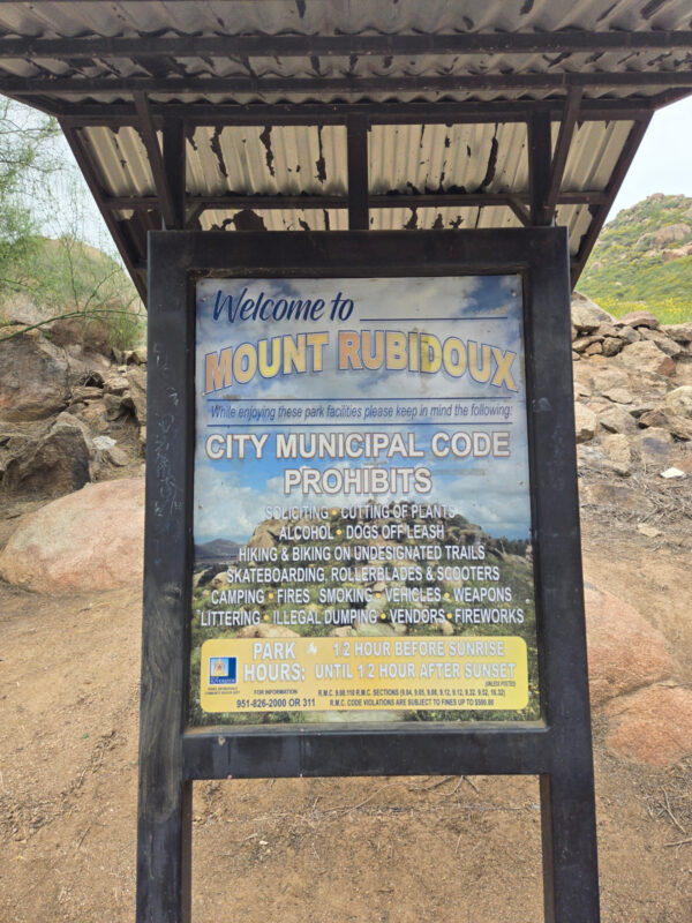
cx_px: 346
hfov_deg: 58.9
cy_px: 462
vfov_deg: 73.9
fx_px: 613
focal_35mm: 23
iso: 25
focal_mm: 5.4
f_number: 1.8
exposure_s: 1/827
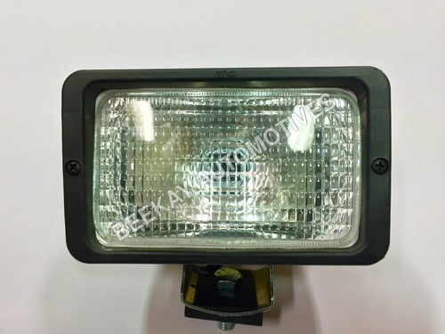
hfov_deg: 61.7
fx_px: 373
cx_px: 222
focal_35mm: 29
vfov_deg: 48.2
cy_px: 167
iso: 40
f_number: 2.2
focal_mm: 4.15
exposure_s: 1/30
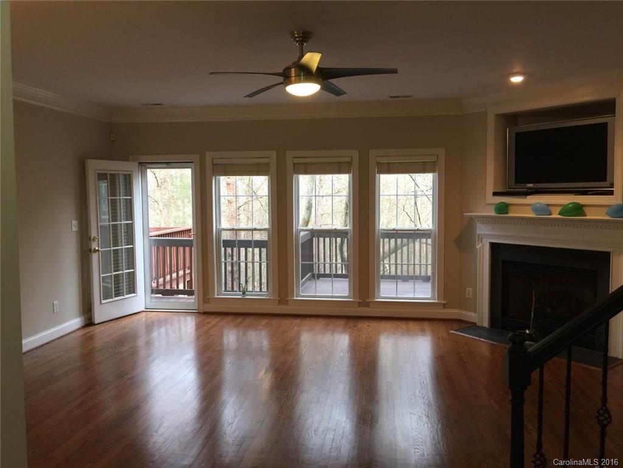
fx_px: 522
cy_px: 234
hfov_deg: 61.7
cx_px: 312
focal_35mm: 29
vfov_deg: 48.2
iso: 32
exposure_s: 1/15
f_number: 2.2
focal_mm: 4.15
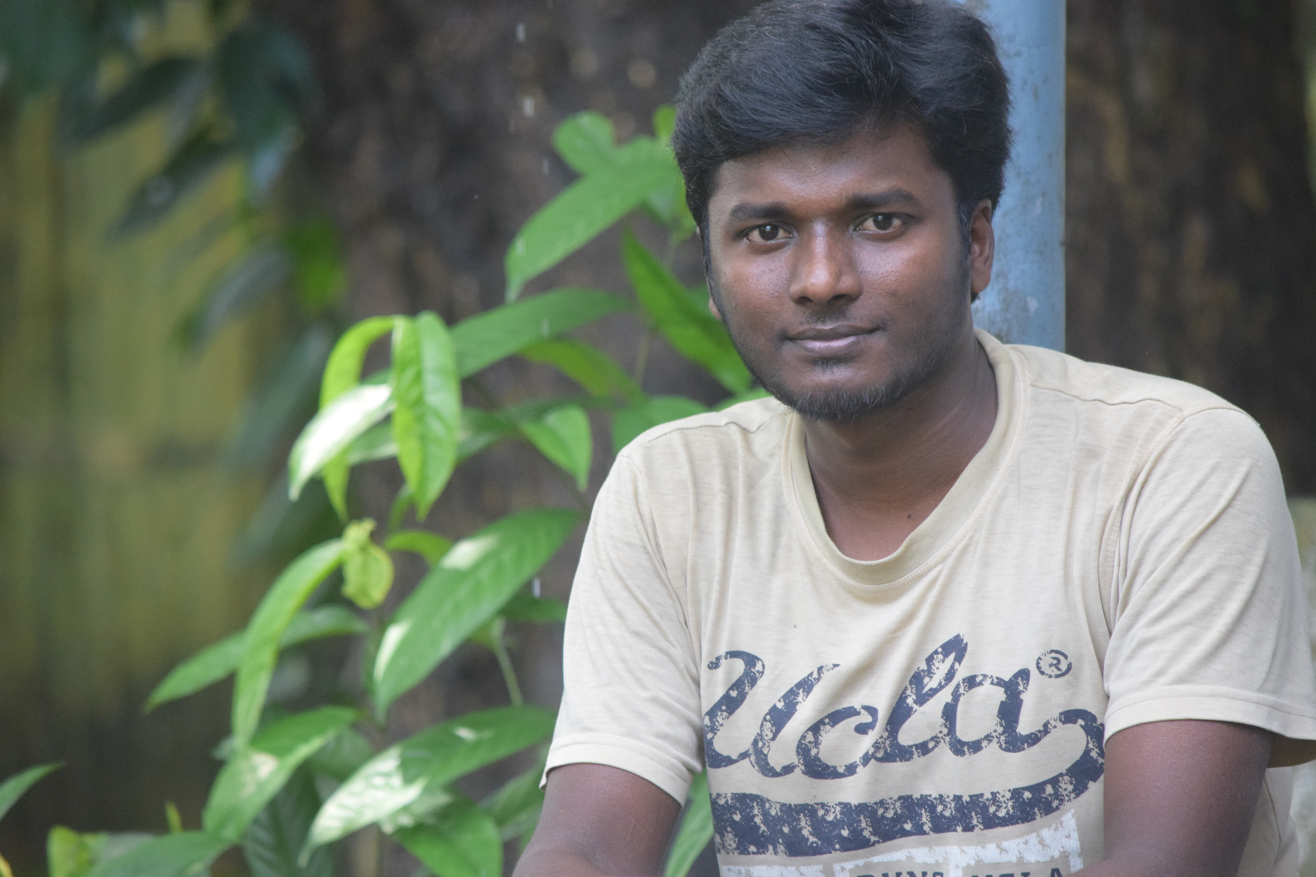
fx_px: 12062
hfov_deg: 6.2
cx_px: 658
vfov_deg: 4.2
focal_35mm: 330
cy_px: 438
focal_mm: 220
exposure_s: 1/500
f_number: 5.3
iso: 2800
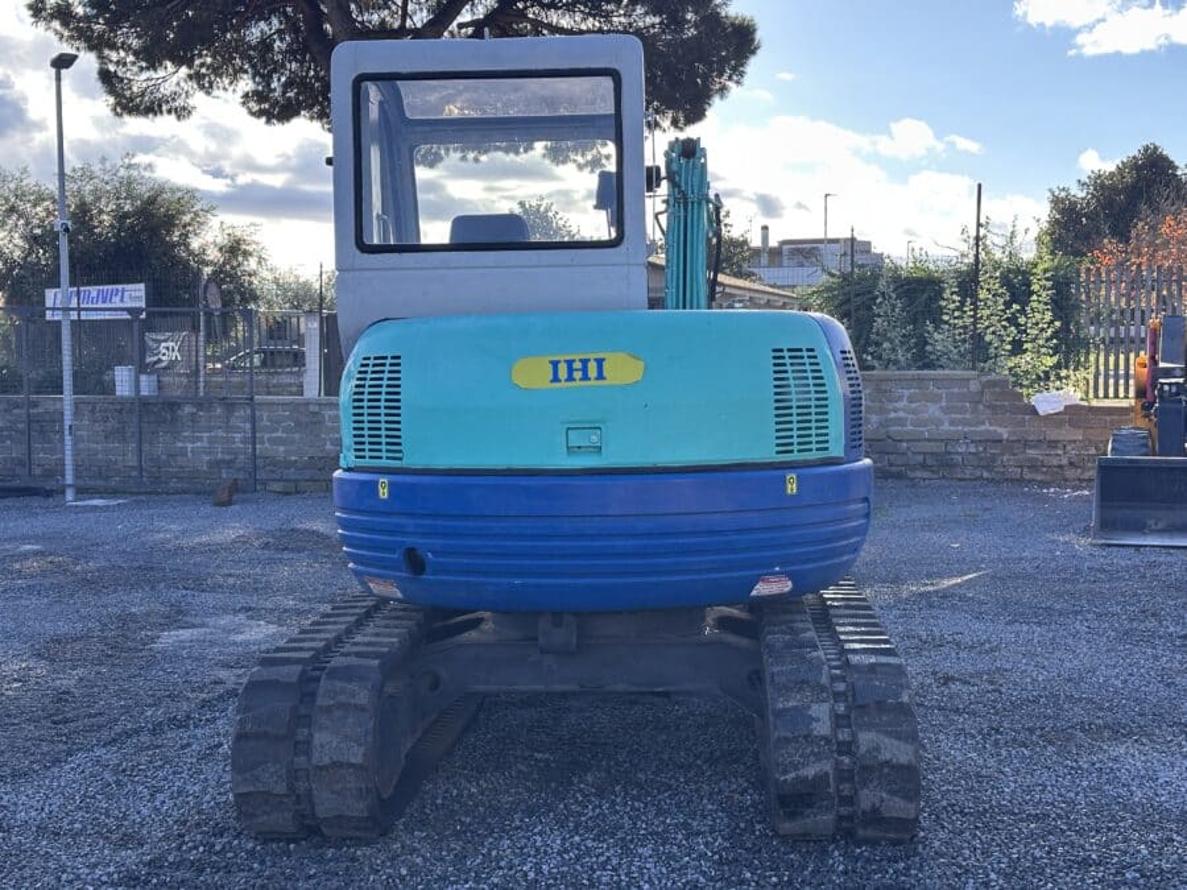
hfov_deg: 39.7
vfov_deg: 30.3
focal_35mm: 48
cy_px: 445
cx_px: 594
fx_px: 1646
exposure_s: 1/1085
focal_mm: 6.86
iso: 64
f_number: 1.78
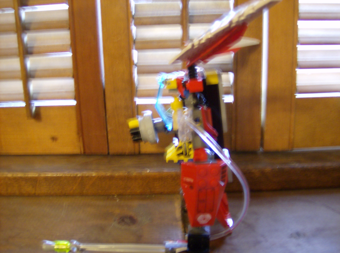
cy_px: 126
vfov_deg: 39.5
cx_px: 170
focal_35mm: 36
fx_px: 353
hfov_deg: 51.5
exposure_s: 1/3.42
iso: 200
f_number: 2.8
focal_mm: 6
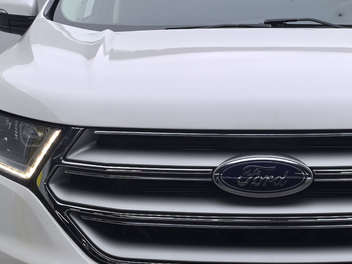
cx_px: 242
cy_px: 171
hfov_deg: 20.1
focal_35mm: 97
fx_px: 986
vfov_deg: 15.2
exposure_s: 1/100
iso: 50
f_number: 2
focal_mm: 6.35
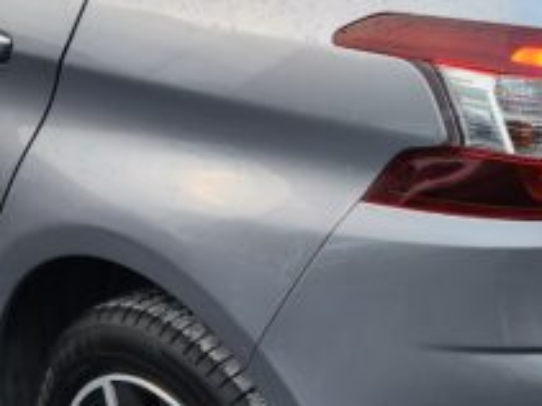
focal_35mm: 91
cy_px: 131
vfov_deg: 16.2
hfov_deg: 21.5
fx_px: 1424
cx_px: 367
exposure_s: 1/180
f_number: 1.8
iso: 160
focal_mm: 5
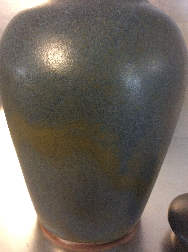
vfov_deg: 56.9
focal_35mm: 32
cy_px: 126
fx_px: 232
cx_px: 94
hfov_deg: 44.1
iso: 320
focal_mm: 3.3
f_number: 2.4
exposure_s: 1/25
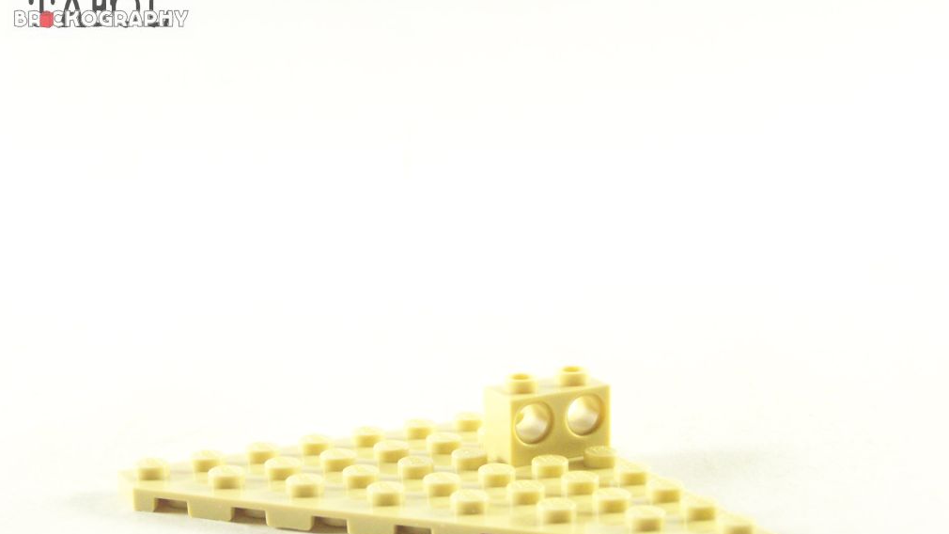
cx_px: 478
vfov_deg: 16.3
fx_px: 1862
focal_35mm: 74
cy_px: 330
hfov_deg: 28.6
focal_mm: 11.1
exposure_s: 1/60
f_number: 3.2
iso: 400
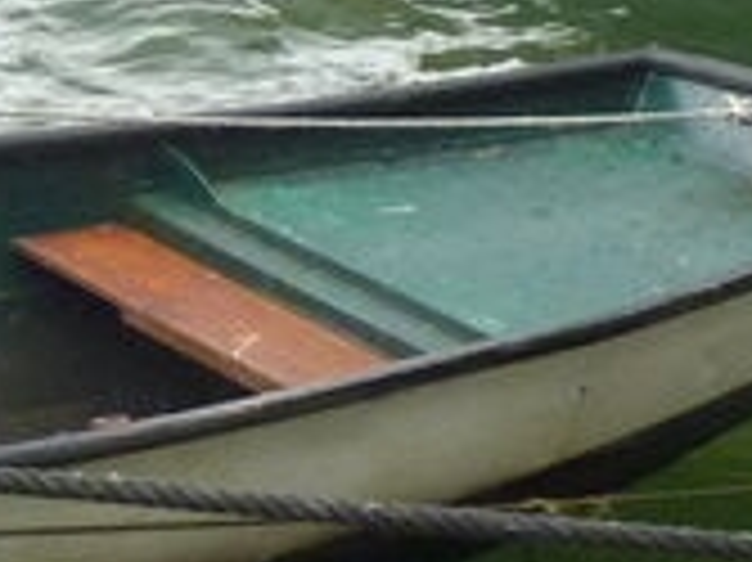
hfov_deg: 7.5
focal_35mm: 264
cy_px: 279
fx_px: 5731
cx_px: 9
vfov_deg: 5.6
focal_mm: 7.6
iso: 320
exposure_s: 1/200
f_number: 3
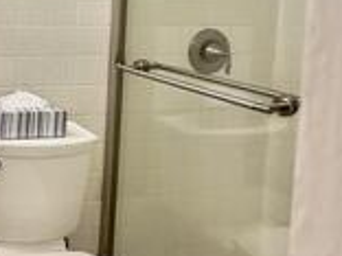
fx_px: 356
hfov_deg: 37.1
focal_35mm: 36
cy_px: 22
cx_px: -81
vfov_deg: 36.9
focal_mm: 2.22
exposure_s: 1/120
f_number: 2.2
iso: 250
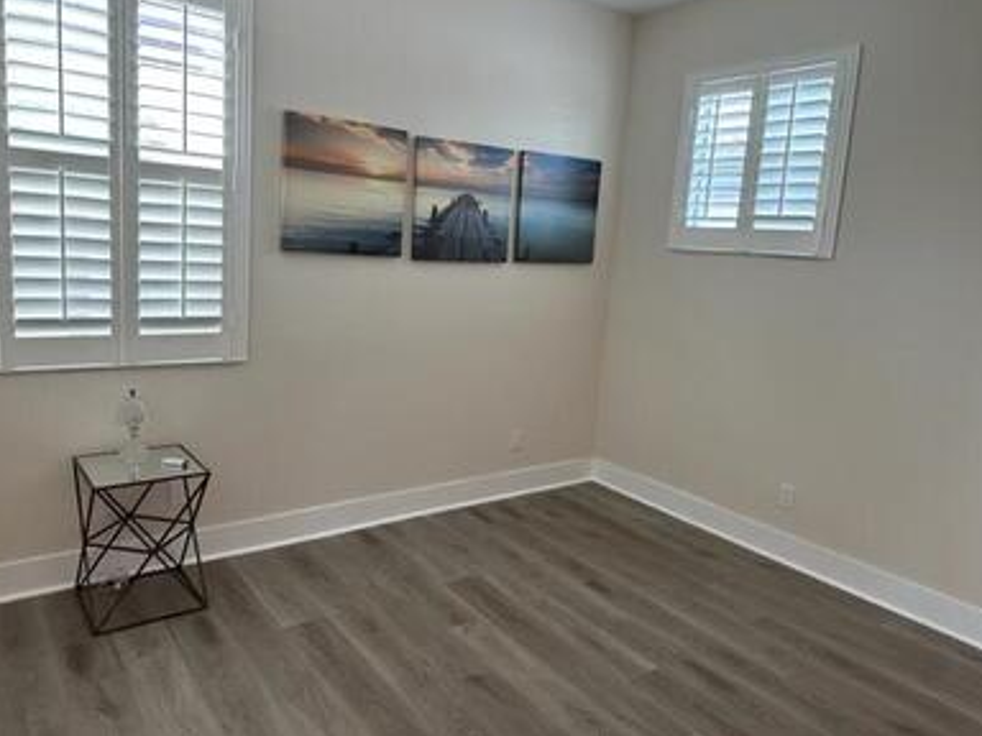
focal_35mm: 25
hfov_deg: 69.4
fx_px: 709
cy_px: 355
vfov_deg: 54.9
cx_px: 488
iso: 200
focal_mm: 6.86
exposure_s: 1/120
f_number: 1.78
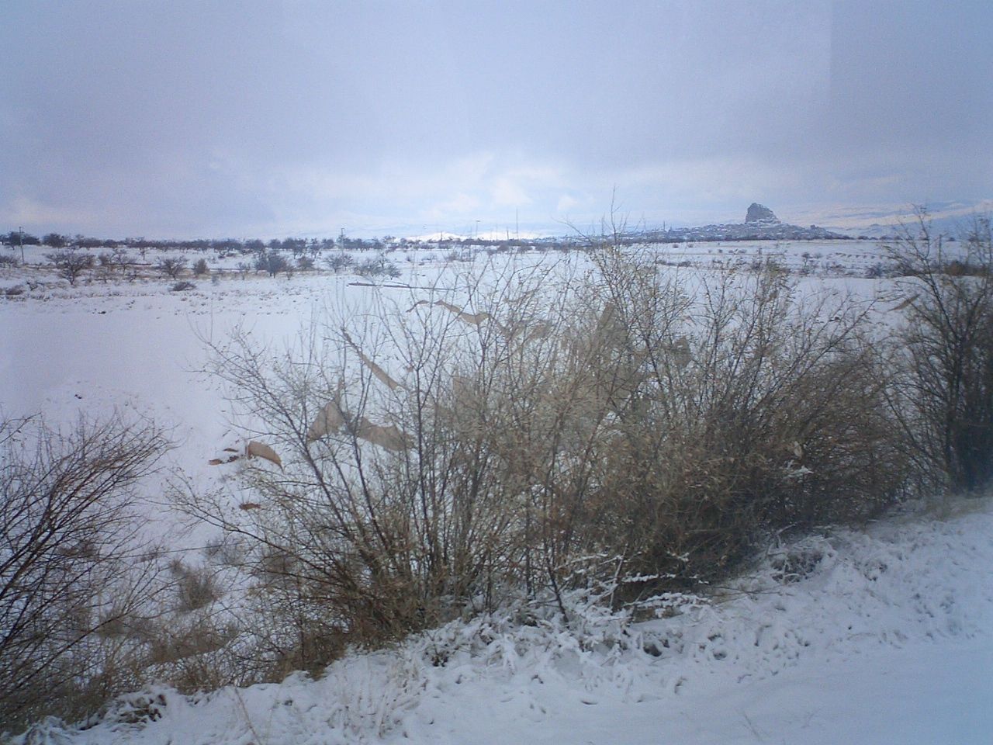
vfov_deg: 38.7
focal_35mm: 37
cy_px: 372
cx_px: 496
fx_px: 1061
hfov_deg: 50.1
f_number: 3.5
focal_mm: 5.6
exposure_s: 1/1000
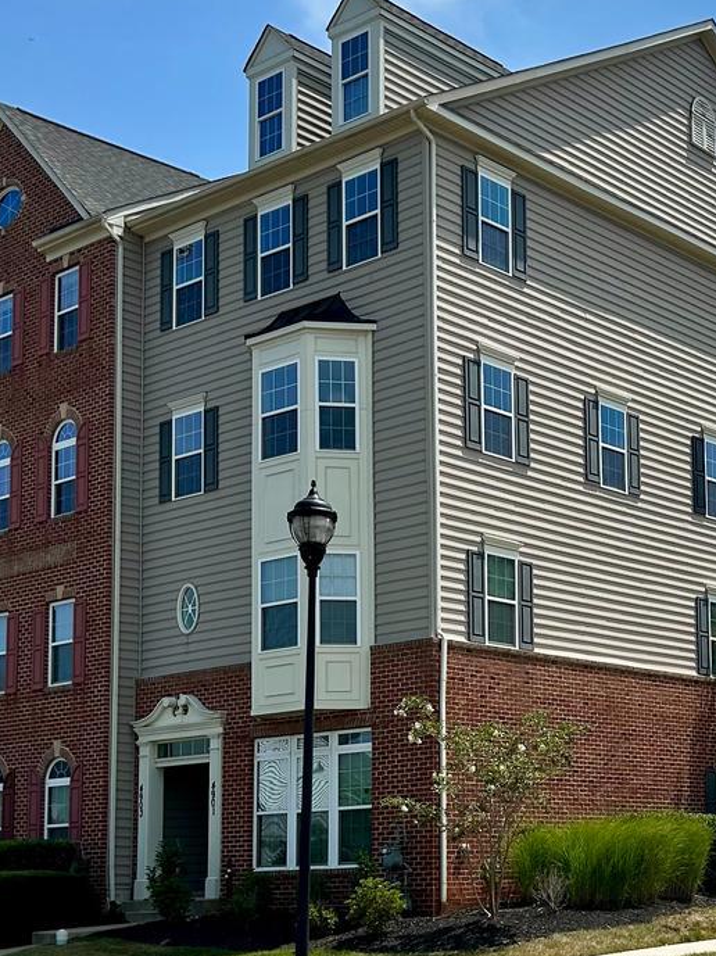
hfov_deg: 24.5
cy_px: 699
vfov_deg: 32.7
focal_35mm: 58
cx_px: 633
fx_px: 1601
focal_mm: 5.7
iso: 50
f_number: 1.5
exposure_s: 1/5319
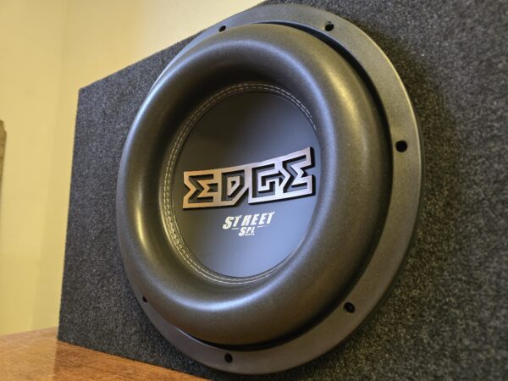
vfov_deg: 58.9
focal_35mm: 23
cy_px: 190
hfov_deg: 73.9
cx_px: 254
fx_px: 338
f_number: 1.7
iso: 1000
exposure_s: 1/100
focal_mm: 6.3
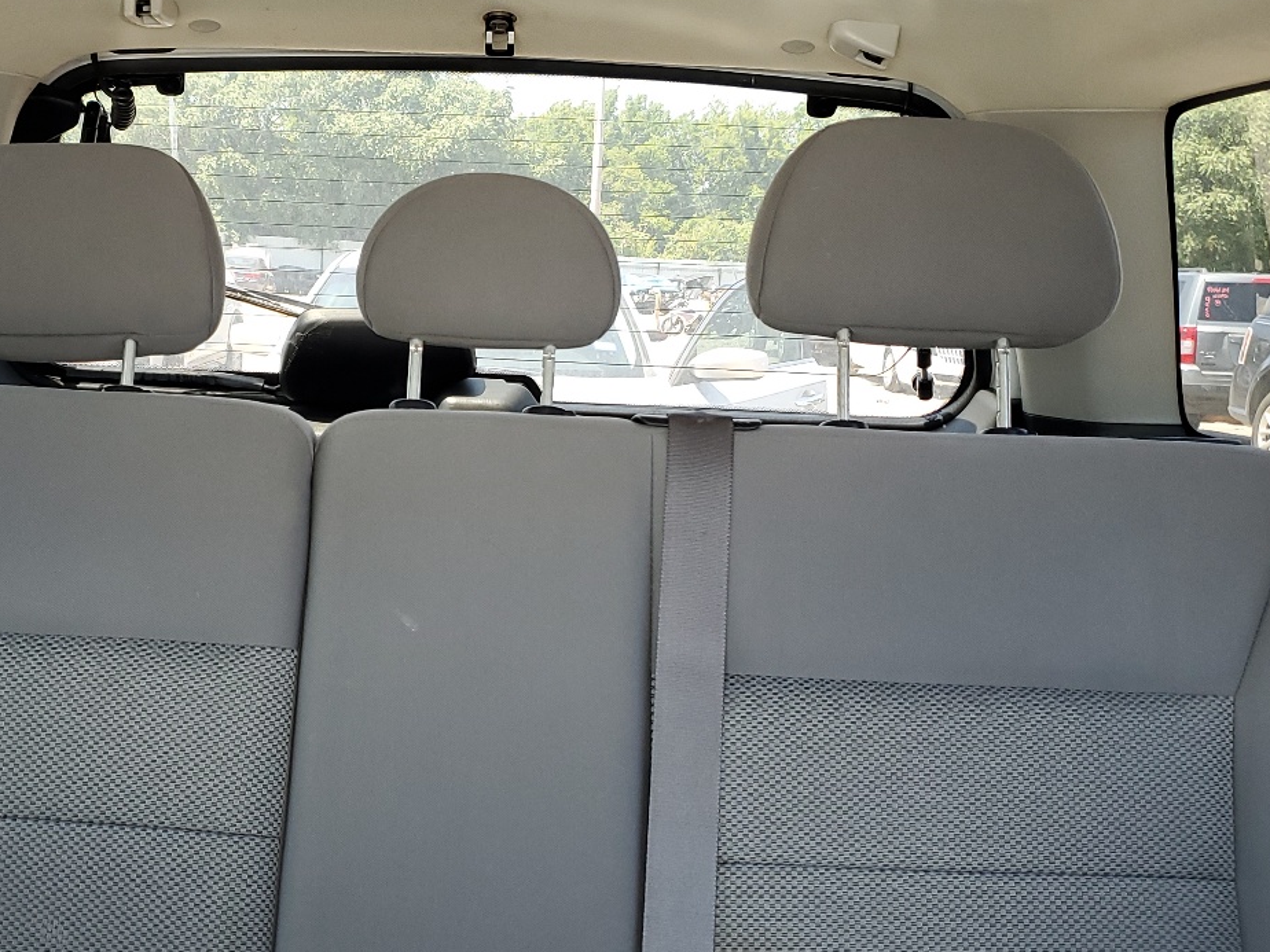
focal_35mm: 45
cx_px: 433
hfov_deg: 41.6
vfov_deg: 32.2
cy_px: 490
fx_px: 1651
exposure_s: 1/120
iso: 58
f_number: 1.5
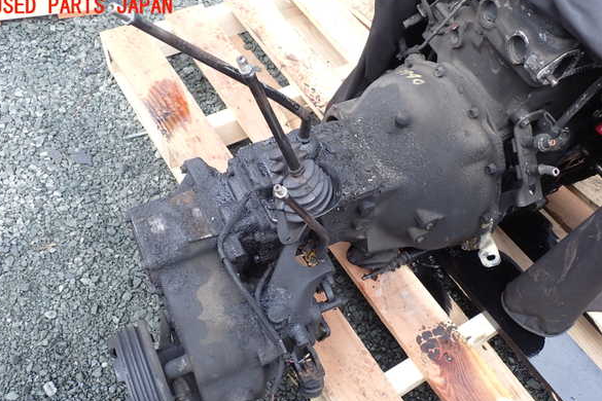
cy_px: 225
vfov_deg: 41.0
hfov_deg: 58.7
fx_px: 535
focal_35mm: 32
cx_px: 294
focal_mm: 5.4
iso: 100
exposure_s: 1/100
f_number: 3.2
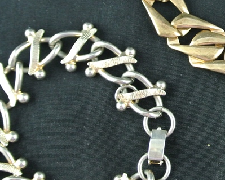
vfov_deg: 19.2
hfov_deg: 23.0
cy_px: 87
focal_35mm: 80
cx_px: 217
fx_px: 533
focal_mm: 12.7
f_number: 3.8
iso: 560
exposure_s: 1/60
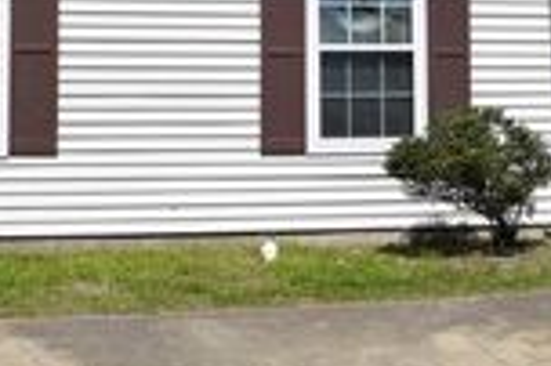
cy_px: 9
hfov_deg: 22.7
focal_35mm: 89
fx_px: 1361
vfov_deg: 15.1
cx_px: 399
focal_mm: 18
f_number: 11
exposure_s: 1/500
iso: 200
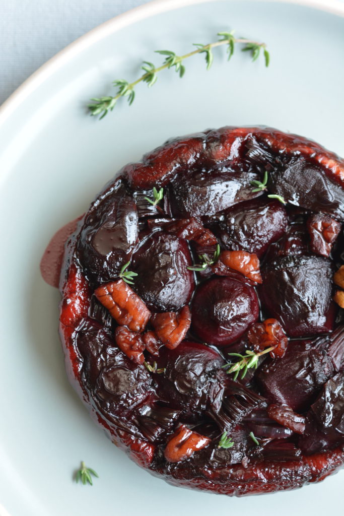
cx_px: 172
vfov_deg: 13.0
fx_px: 2257
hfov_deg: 8.7
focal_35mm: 158
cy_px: 258
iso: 200
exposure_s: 1/8
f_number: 6.3
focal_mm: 105
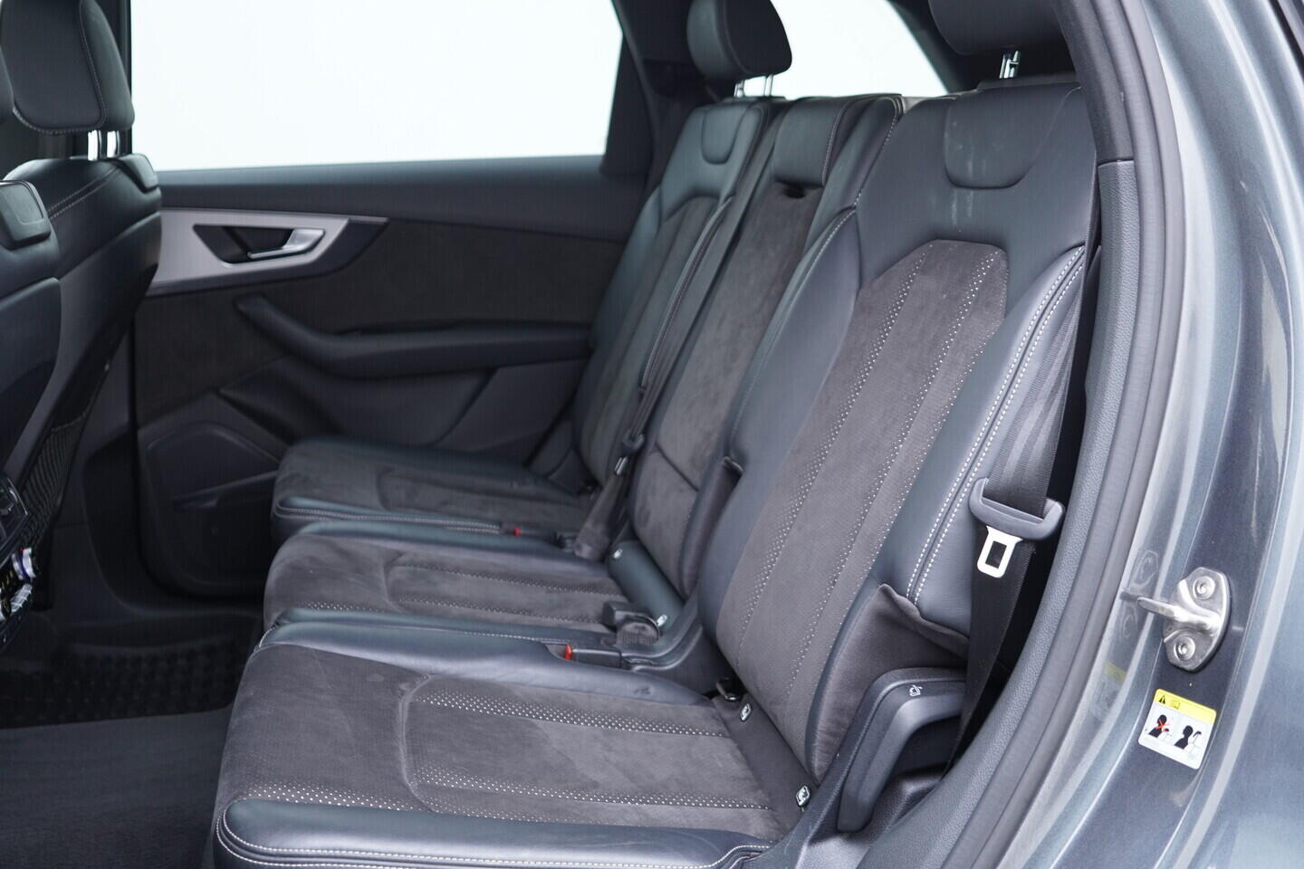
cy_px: 434
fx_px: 1304
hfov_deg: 53.1
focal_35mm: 36
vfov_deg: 36.9
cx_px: 652
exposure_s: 1/40
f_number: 2.8
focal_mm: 24
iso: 500
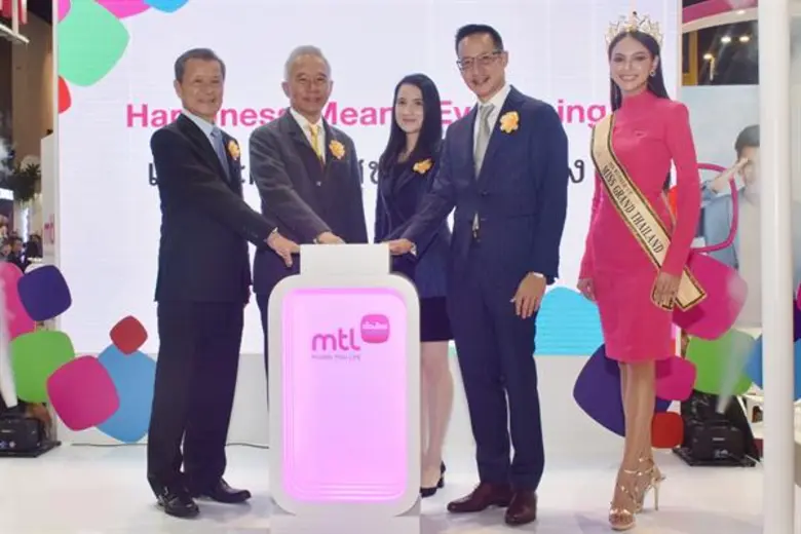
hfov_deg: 55.1
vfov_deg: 38.4
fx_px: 768
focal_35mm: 34
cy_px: 267
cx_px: 400
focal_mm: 23
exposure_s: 1/200
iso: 1000
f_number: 11
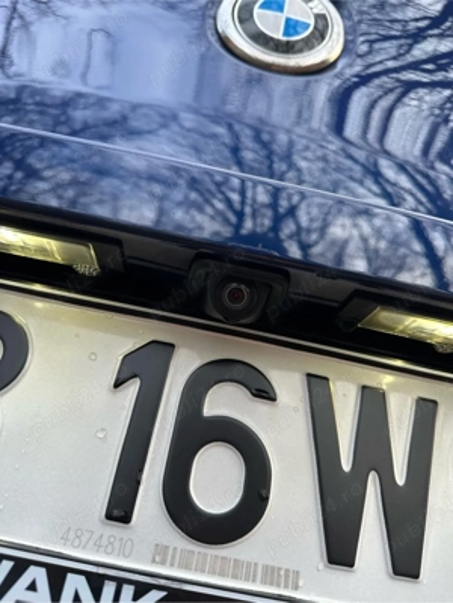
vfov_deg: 71.6
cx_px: 226
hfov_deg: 56.8
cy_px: 302
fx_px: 419
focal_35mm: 24
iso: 64
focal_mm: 6.86
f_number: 1.78
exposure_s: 1/121
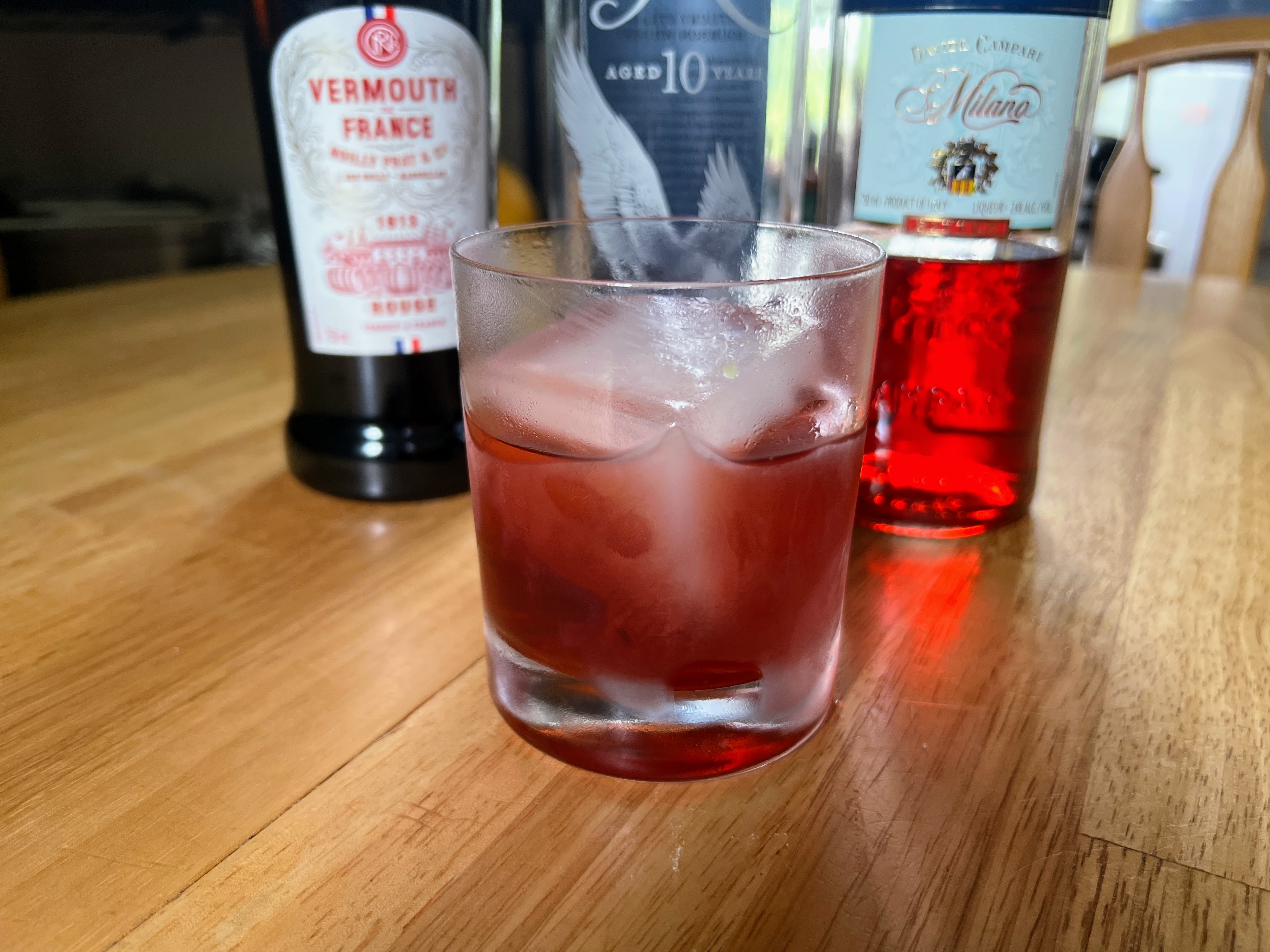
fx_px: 954
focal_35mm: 26
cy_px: 476
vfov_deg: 53.1
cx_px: 635
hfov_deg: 67.3
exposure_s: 1/60
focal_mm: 5.7
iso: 250
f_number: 1.5
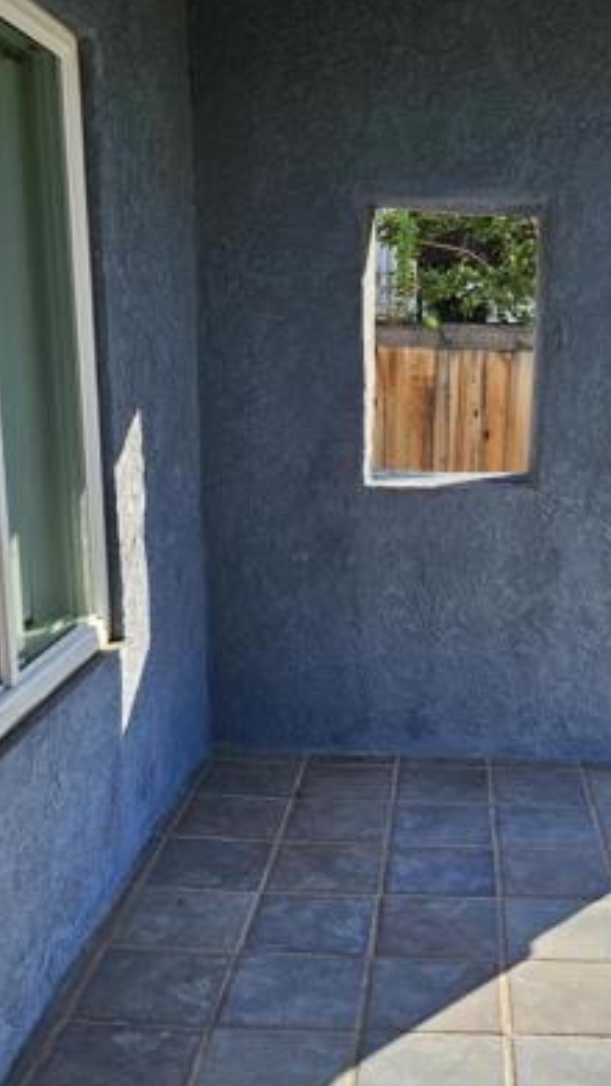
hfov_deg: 28.5
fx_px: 1181
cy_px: 650
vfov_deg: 49.1
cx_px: 467
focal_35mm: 41
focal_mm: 6.3
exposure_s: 1/273
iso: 10
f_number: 1.7
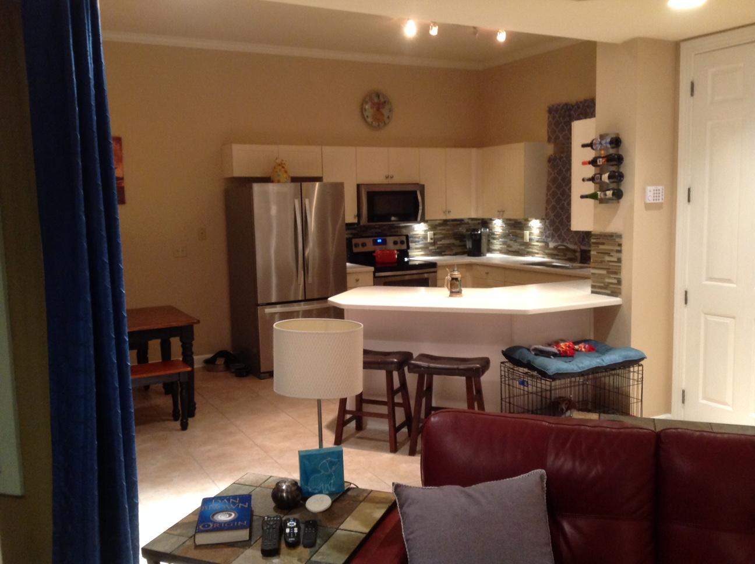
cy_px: 282
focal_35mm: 35
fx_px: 762
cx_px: 378
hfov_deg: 52.7
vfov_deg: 40.6
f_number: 2.4
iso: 200
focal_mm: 4.28
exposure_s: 1/15
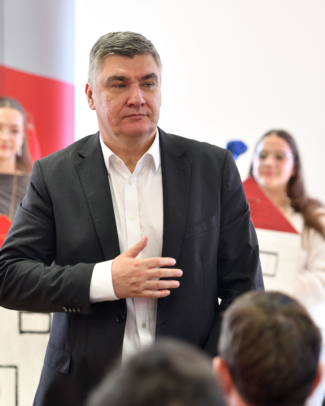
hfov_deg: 9.4
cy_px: 203
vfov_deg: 11.8
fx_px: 1972
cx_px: 123
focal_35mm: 164
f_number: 4
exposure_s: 1/200
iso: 1250
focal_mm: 116
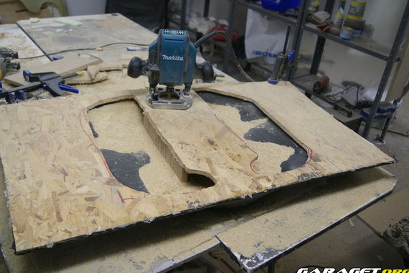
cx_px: 196
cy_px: 133
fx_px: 364
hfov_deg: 58.7
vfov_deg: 41.1
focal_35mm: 32
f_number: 4
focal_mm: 20
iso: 400
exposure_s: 1/25
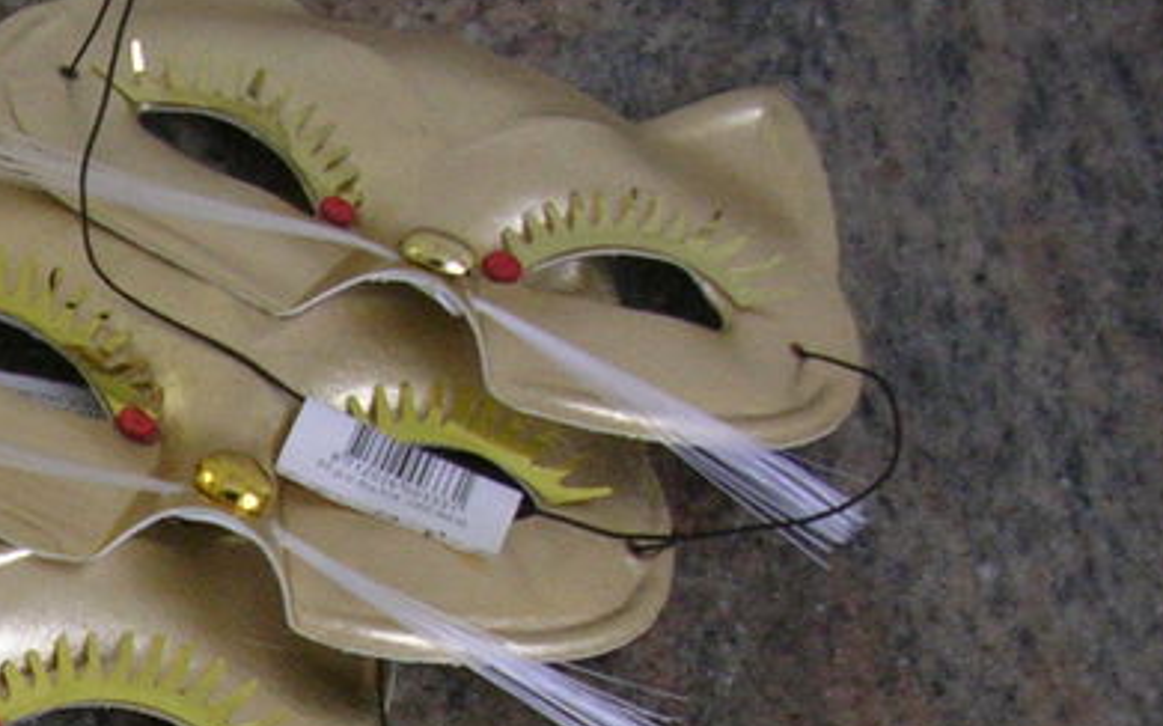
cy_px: 1027
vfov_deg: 12.2
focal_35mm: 103
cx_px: -256
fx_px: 3263
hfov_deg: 19.0
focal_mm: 5.8
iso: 138
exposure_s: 1/29.4
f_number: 2.8
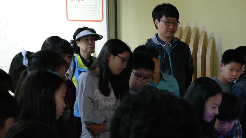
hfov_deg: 25.9
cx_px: 228
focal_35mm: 79
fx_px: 515
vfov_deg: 15.0
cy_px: 136
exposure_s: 1/50
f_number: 3.5
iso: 1600
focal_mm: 24
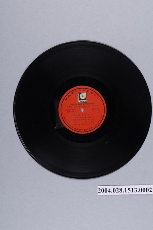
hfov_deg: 20.6
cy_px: 113
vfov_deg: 30.5
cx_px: 82
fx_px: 421
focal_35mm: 66
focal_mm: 40
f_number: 11
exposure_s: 1/125
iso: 125
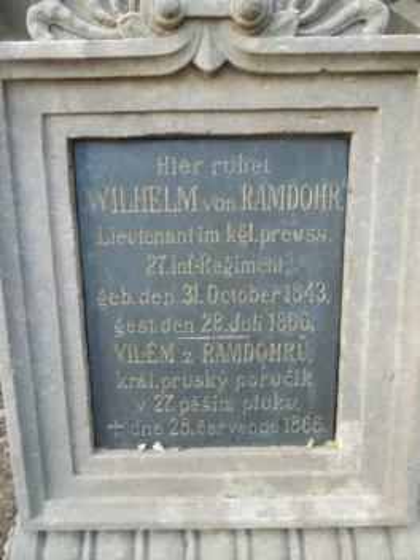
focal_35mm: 25
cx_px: 210
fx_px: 404
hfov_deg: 54.9
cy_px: 280
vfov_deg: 69.4
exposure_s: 1/125
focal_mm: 4.5
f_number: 3.3
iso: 400
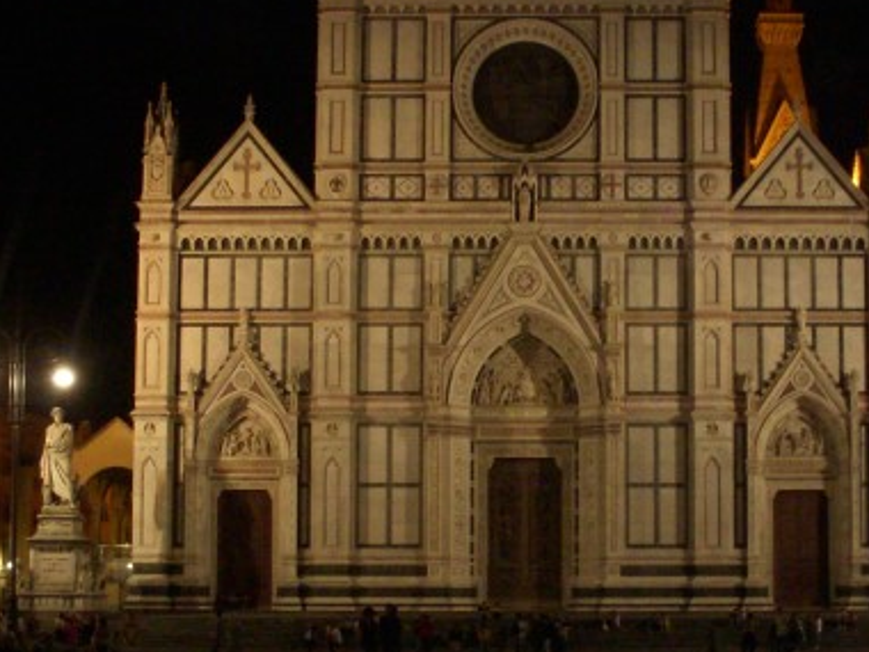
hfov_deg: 24.2
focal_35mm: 80
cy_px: 366
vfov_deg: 18.4
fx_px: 2008
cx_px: 620
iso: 400
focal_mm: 6.3
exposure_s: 1/10
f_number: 3.3
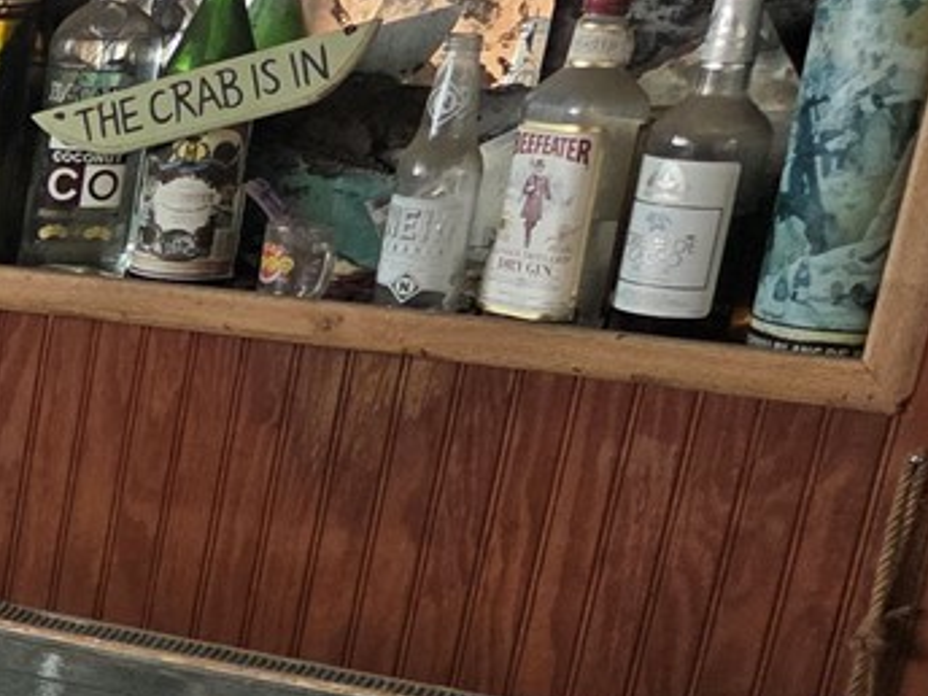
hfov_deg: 14.1
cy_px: 866
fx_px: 2869
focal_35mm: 107
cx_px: -1133
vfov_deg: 13.4
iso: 160
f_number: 1.7
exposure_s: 1/120
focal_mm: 6.3
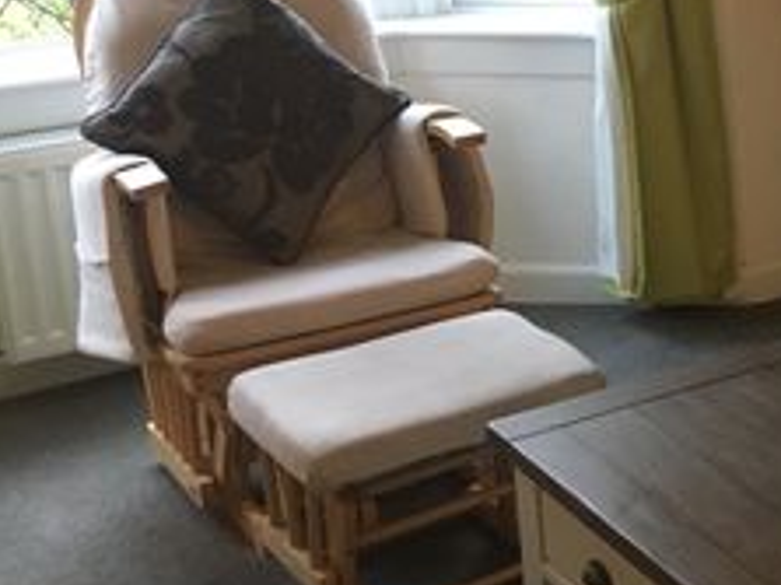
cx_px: 1040
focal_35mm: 78
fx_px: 1759
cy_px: 130
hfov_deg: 22.2
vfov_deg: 18.7
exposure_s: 1/20
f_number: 2.2
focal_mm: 4.15
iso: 200
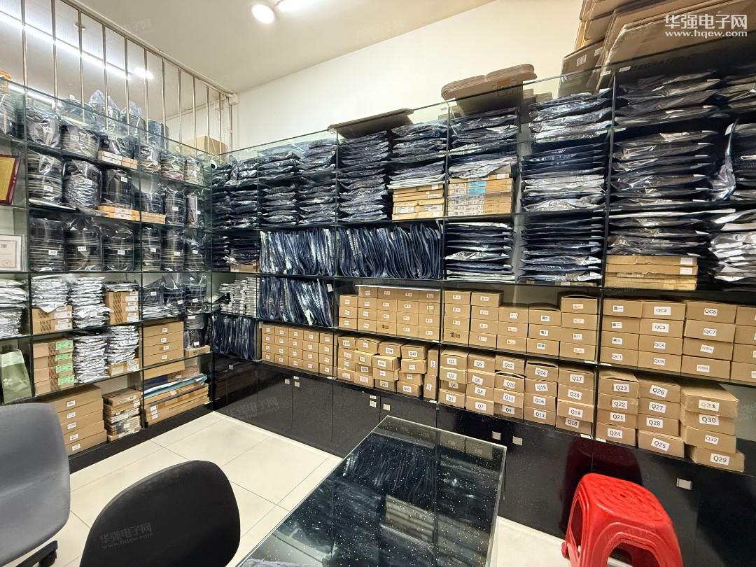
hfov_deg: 102.1
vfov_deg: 85.7
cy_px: 284
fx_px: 306
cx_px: 378
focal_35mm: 14
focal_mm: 2.22
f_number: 2.2
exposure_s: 1/50
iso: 500
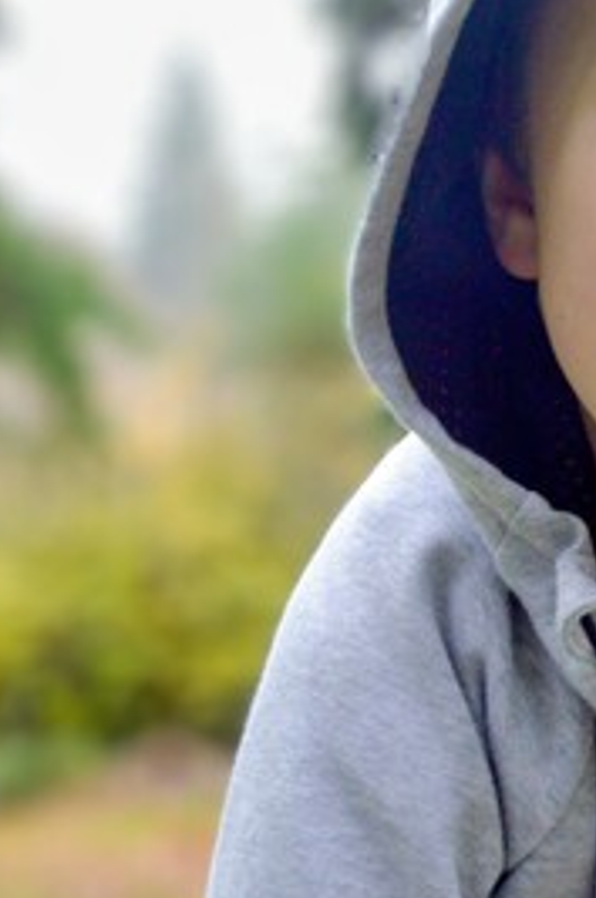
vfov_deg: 20.5
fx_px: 2468
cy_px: 669
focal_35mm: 99
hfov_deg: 13.5
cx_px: 643
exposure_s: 1/125
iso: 400
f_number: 5.6
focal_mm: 22
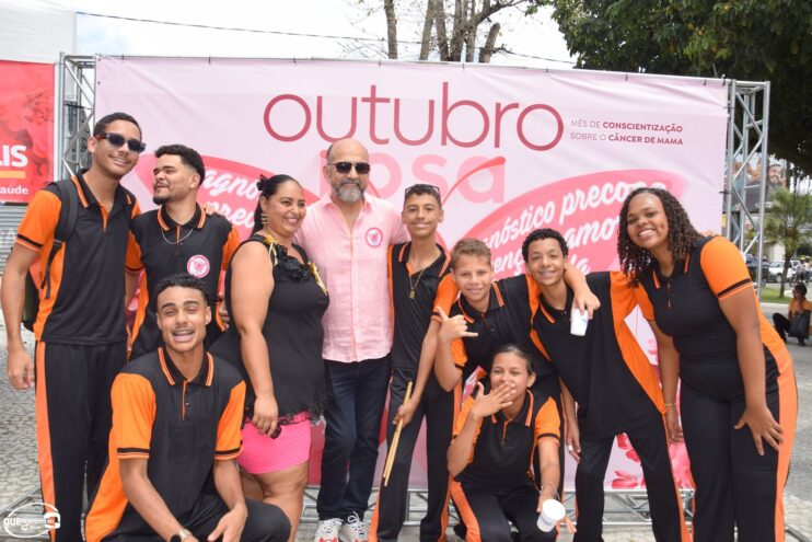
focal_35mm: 27
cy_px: 271
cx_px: 406
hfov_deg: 67.4
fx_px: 609
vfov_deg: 47.9
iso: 100
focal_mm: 18
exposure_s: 1/160
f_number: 6.3
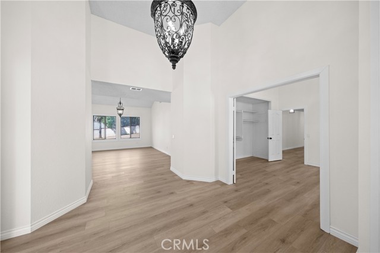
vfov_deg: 90.0
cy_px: 126
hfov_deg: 112.6
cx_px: 190
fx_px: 127
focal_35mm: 12
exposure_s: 1/100
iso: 800
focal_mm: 12
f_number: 5
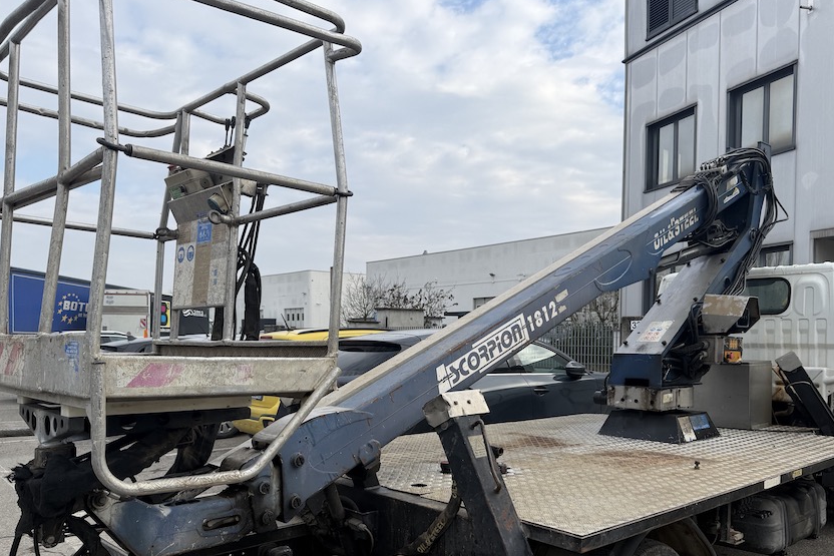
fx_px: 695
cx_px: 430
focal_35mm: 30
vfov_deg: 43.2
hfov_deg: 61.9
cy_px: 355
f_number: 1.78
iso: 80
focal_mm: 6.76
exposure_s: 1/2703
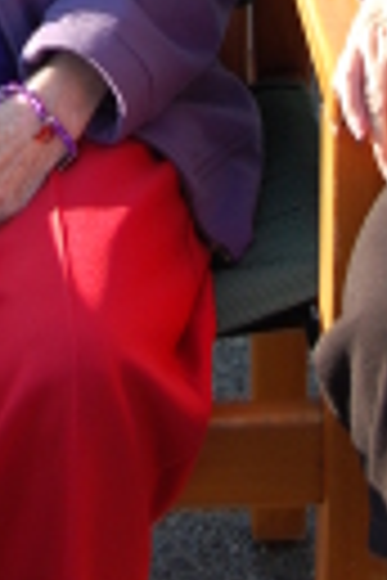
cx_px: -7
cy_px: -400
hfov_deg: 6.9
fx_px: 3209
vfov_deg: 9.9
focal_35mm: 199
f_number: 6.3
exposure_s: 1/160
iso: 200
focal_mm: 38
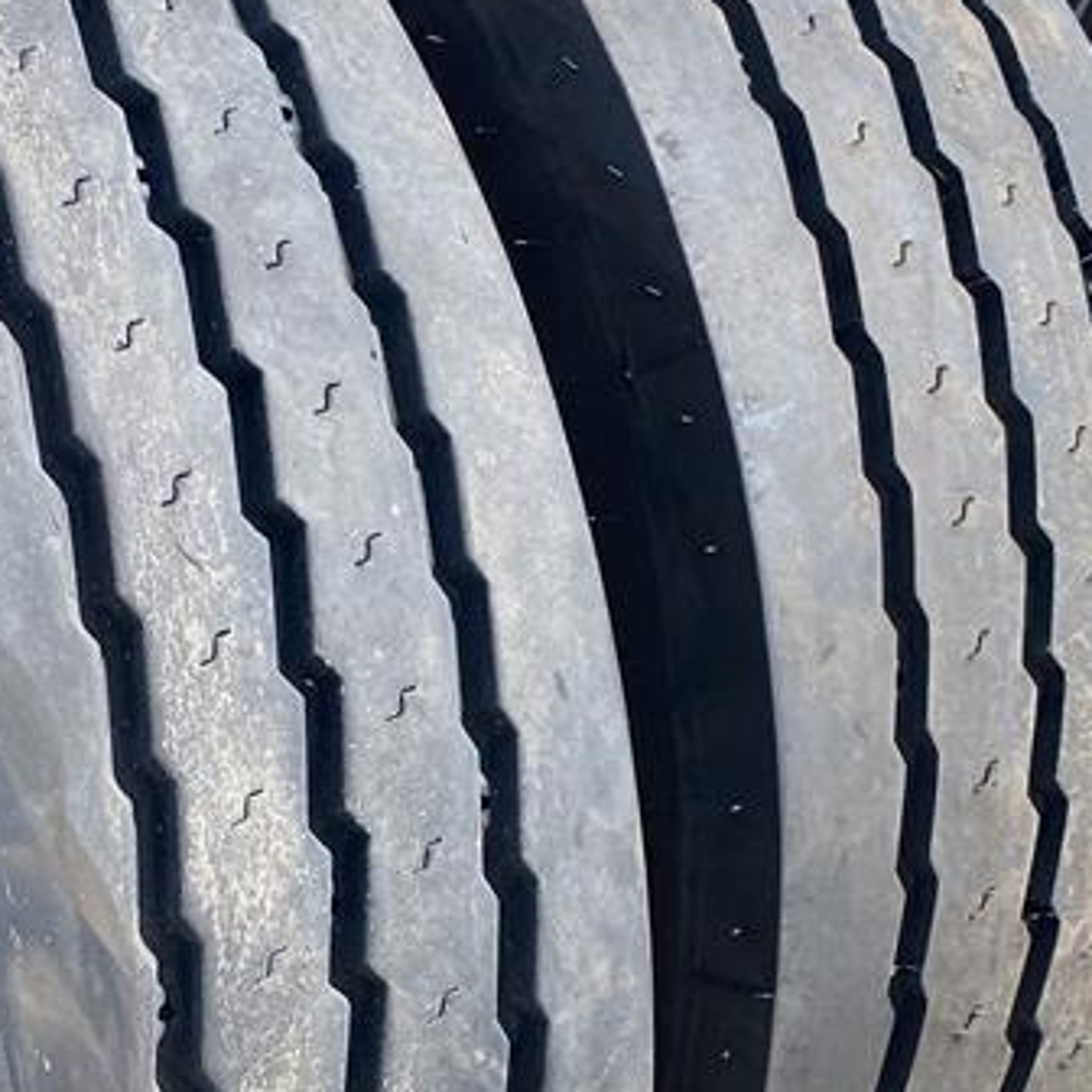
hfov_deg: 24.5
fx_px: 2498
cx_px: 370
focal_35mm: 70
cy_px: 712
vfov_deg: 24.6
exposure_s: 1/1346
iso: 32
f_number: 1.8
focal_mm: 4.25
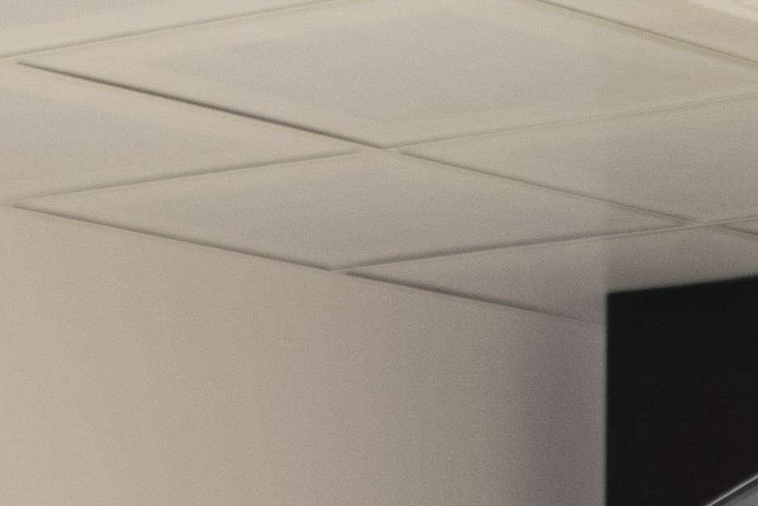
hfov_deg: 9.0
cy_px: 1510
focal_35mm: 226
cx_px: 799
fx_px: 4760
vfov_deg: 5.7
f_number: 3.5
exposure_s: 1/50
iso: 800
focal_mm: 35
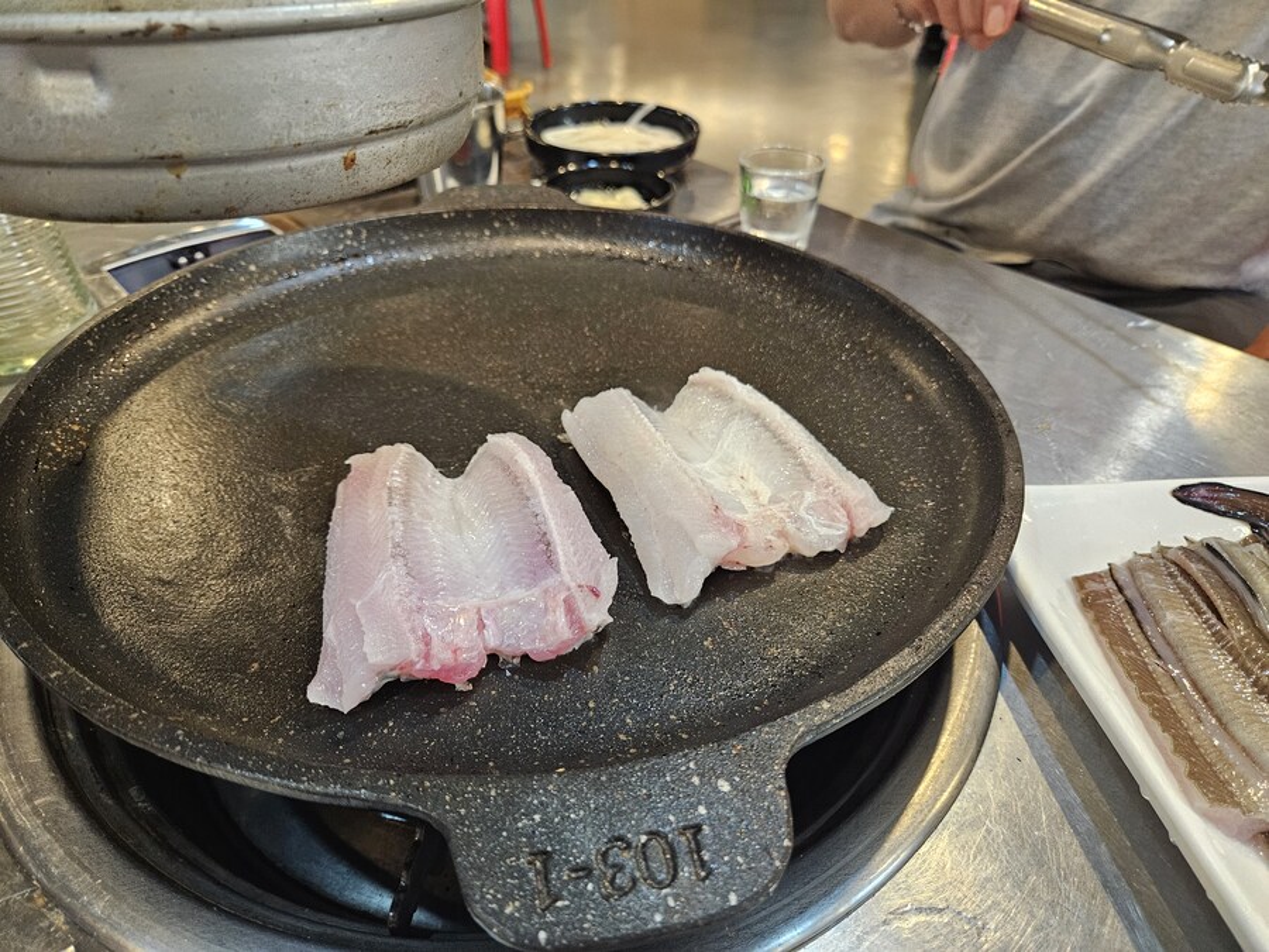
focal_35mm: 23
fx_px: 843
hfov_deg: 73.9
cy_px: 476
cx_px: 634
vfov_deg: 58.9
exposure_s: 1/120
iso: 640
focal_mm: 5.4
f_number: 1.8
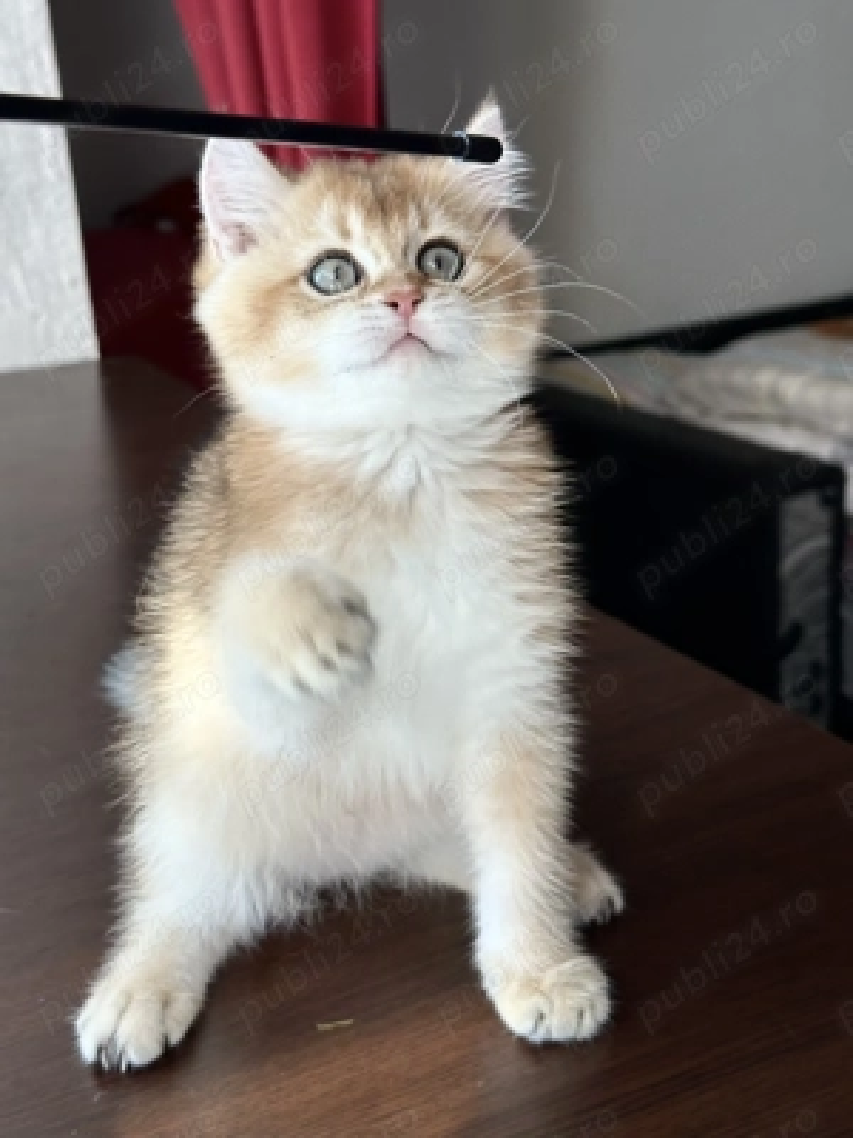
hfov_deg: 30.3
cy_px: 569
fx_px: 1577
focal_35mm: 48
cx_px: 426
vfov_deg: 39.7
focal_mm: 6.86
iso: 50
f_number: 1.78
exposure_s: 1/129
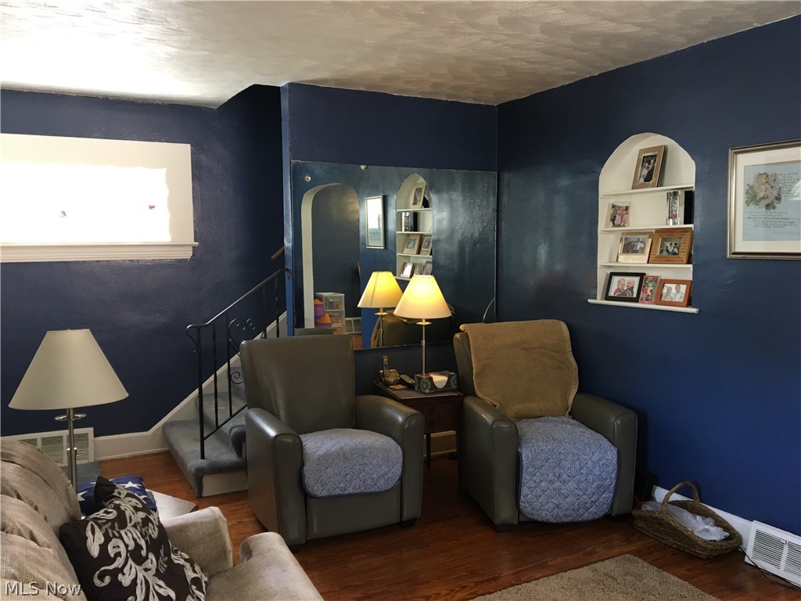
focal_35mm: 29
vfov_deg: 48.2
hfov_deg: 61.7
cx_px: 400
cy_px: 300
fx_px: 671
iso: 80
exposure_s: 1/30
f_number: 2.2
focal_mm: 4.15
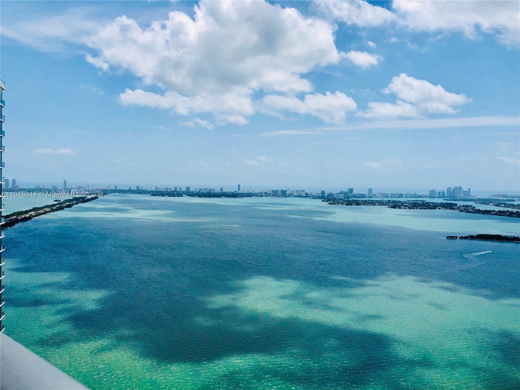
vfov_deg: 49.7
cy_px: 195
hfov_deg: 63.4
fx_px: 421
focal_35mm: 28
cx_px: 260
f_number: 1.8
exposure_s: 1/6024
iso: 25
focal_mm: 4
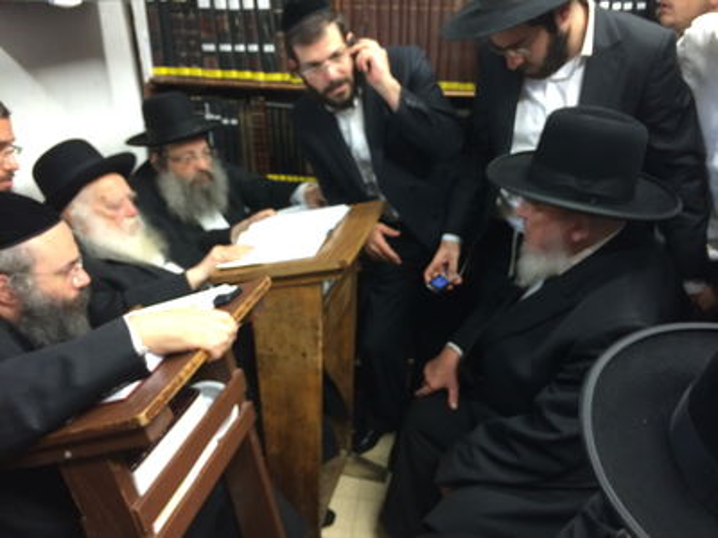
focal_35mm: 30
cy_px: 269
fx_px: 622
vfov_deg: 46.8
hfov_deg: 60.0
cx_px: 359
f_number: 2.2
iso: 125
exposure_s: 1/30
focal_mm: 4.12
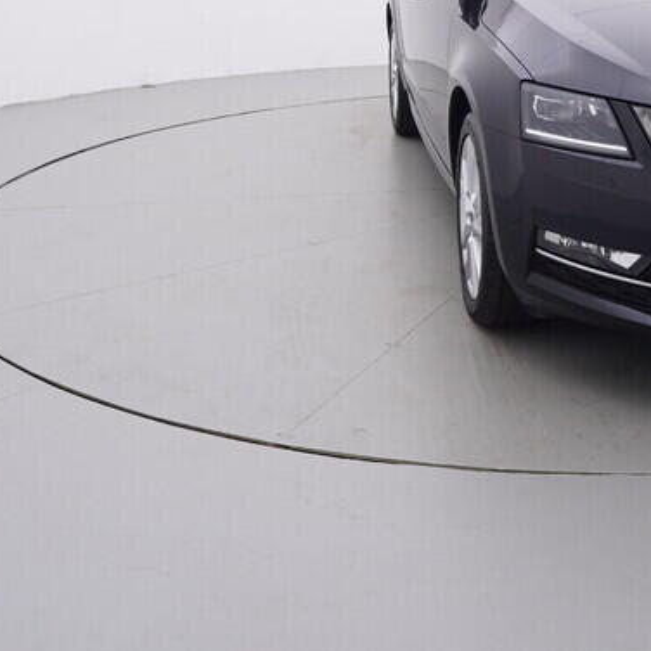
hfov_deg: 31.5
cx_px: 558
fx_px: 1110
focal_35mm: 52
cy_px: 76
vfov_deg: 31.3
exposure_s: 1/80
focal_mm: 15
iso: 200
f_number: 5
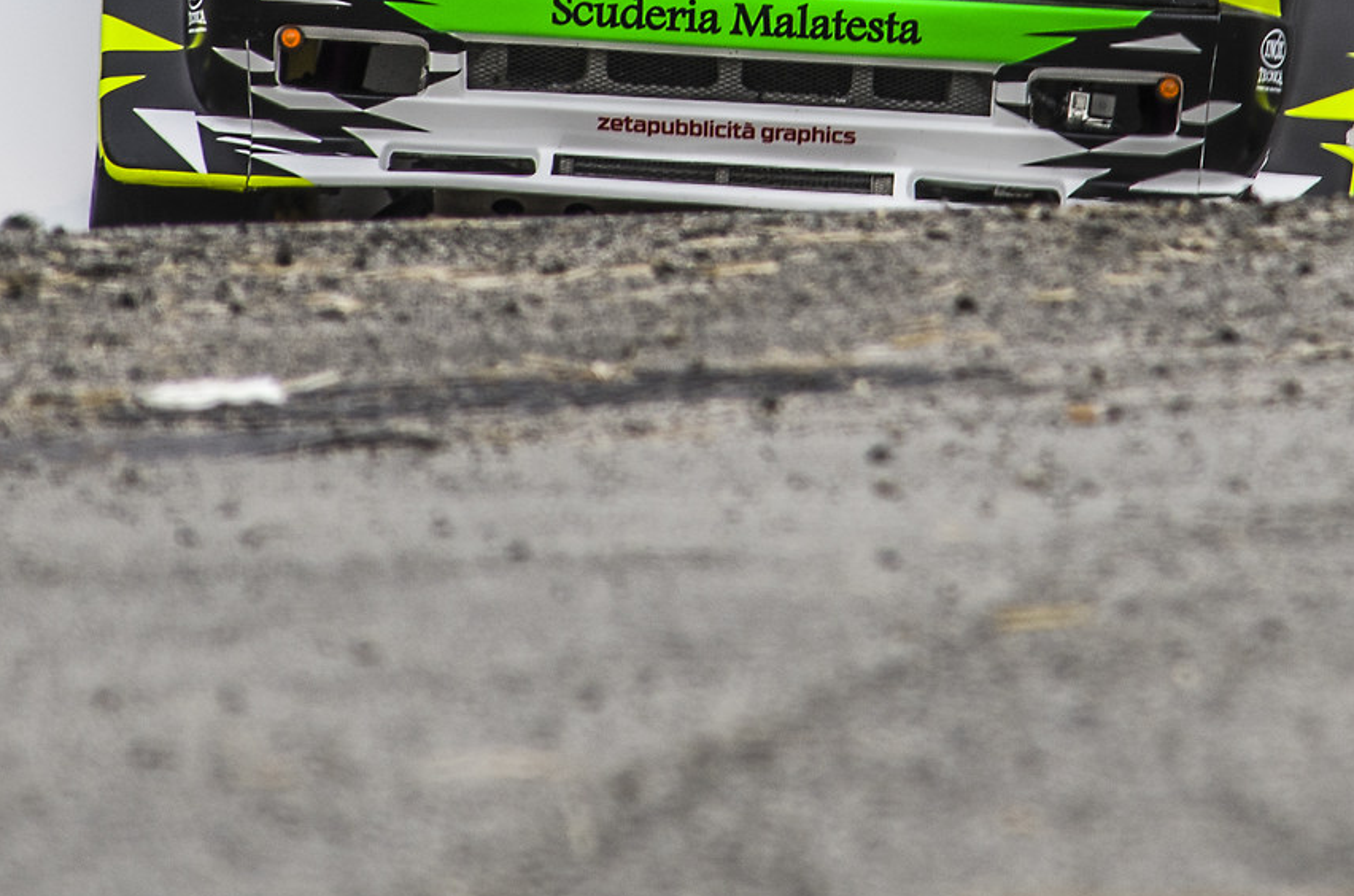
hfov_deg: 2.4
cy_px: -158
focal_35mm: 845
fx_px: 31710
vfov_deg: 1.6
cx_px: 812
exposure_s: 1/250
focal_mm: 200
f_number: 9
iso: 125
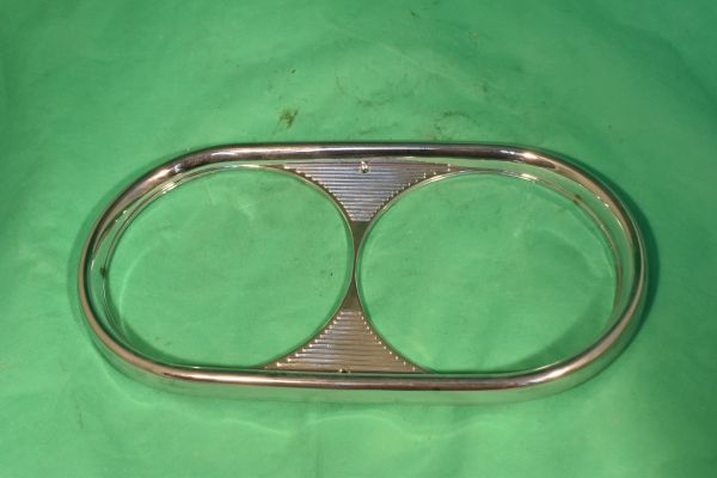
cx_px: 358
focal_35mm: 48
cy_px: 239
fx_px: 956
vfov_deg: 28.1
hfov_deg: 41.1
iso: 800
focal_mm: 32
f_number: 16
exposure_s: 1/50
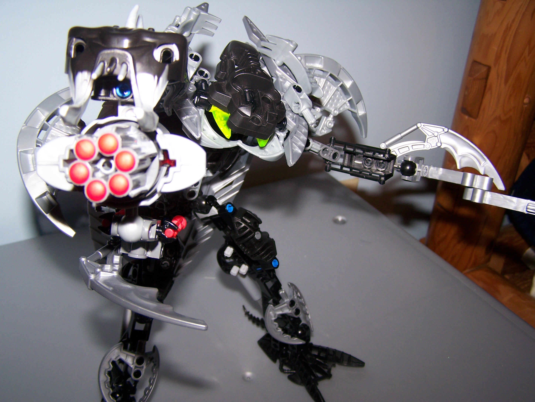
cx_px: 268
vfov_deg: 37.8
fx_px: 588
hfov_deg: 48.9
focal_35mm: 38
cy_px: 201
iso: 80
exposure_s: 1/60
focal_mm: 6.3
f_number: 2.8
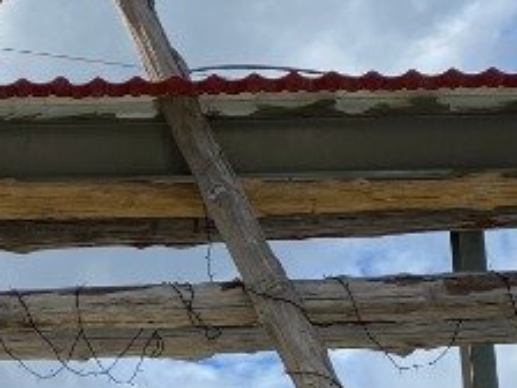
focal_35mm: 124
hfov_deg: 15.2
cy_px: 418
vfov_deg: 11.8
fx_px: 1852
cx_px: -134
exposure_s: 1/2695
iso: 32
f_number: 1.8
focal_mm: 4.25
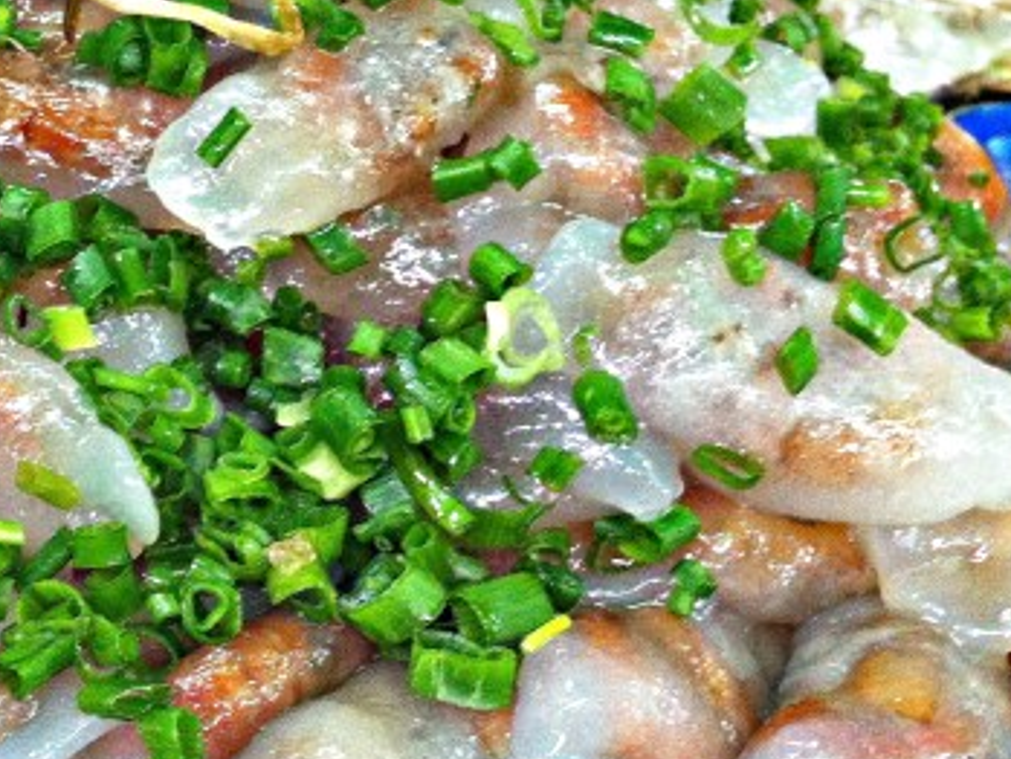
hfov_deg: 27.3
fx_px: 2045
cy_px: 211
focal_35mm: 70
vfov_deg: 20.9
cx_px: 232
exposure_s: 1/15
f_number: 2.8
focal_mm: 3.85
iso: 250
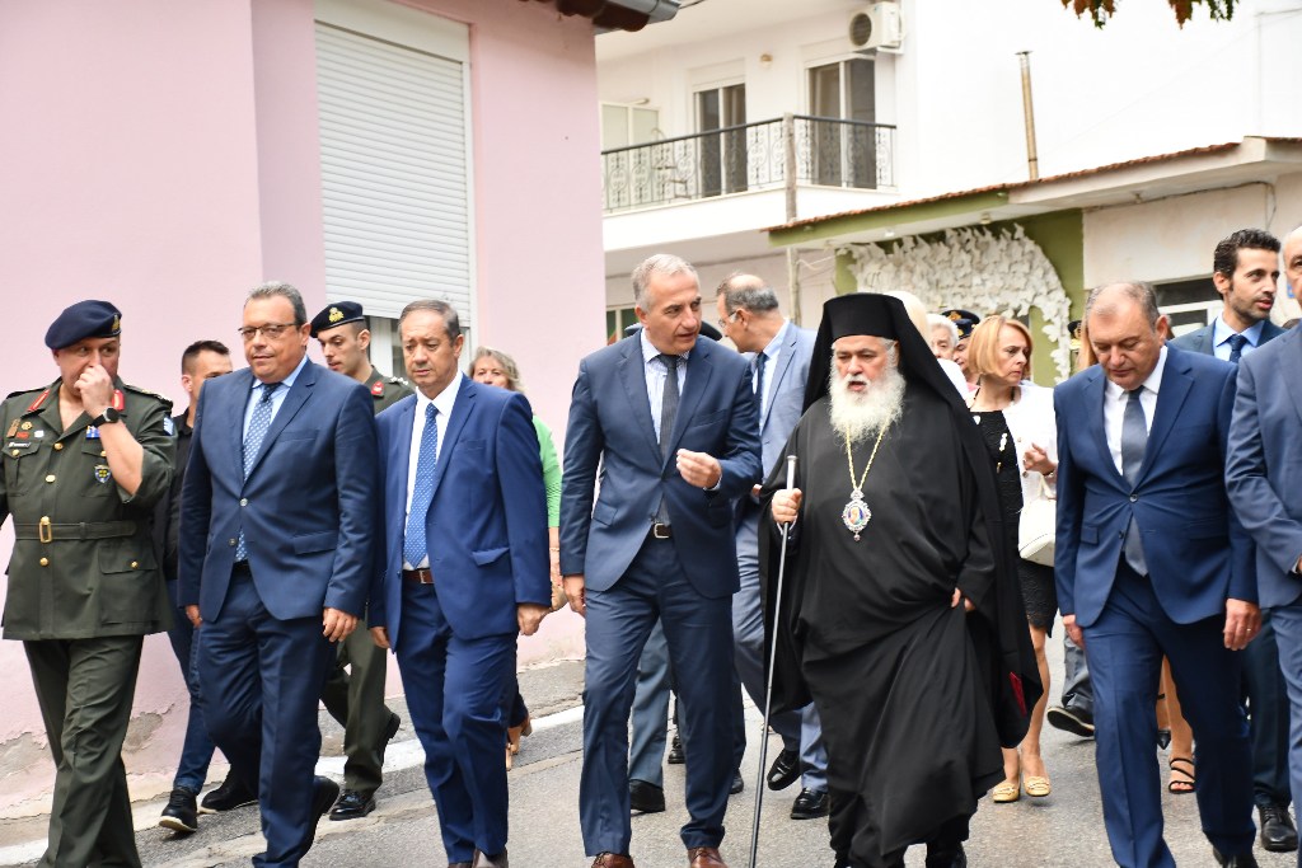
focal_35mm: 78
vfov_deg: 17.5
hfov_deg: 26.0
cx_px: 651
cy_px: 434
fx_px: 2821
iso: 640
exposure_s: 1/250
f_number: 4.8
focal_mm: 52
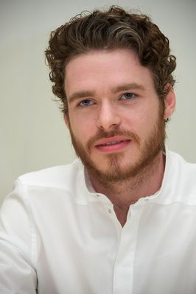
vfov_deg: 10.8
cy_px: 147
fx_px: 1554
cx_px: 98
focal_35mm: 190
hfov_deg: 7.2
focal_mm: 190
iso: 640
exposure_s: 1/60
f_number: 5.6
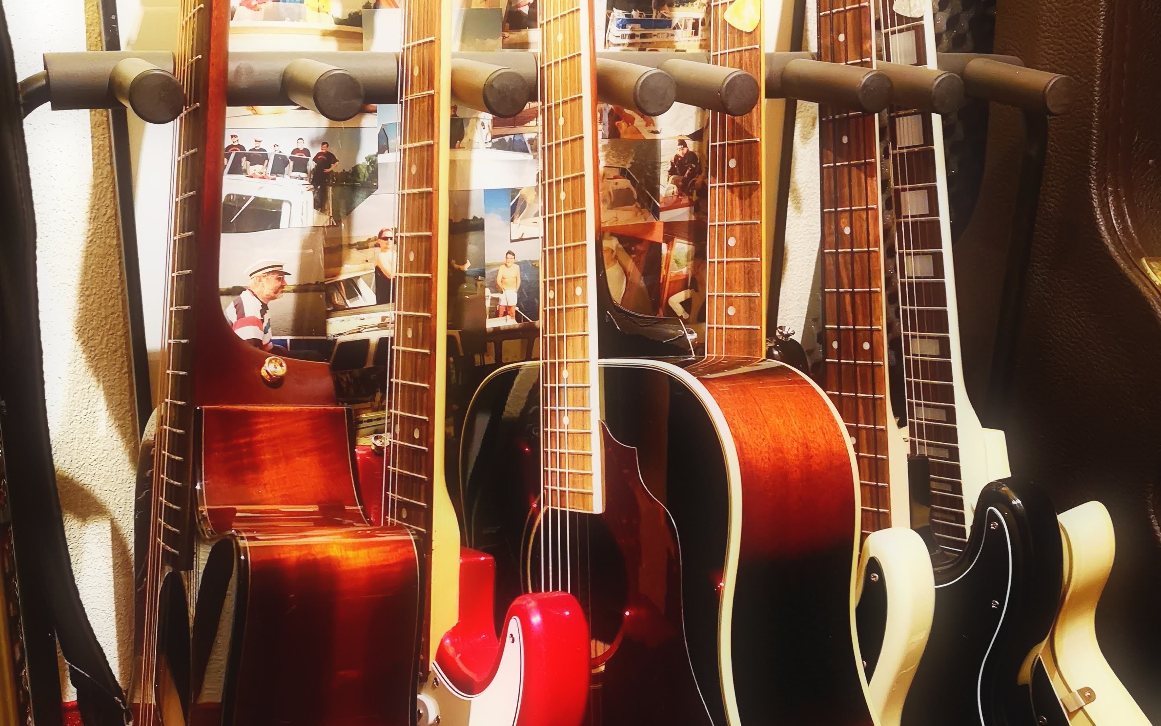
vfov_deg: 32.8
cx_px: 571
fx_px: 1234
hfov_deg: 50.4
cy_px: 390
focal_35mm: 39
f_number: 1.8
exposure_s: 1/50
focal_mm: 3.95
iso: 640
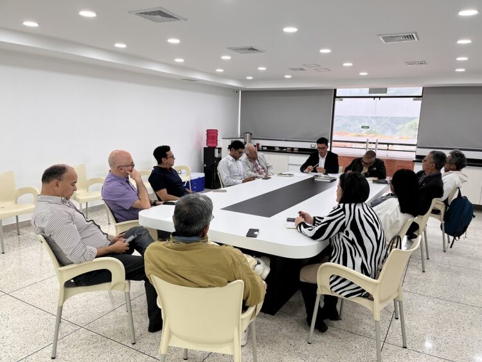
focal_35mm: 26
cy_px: 181
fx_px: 362
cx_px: 241
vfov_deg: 53.1
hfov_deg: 67.3
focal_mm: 5.1
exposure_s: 1/120
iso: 50
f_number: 1.6
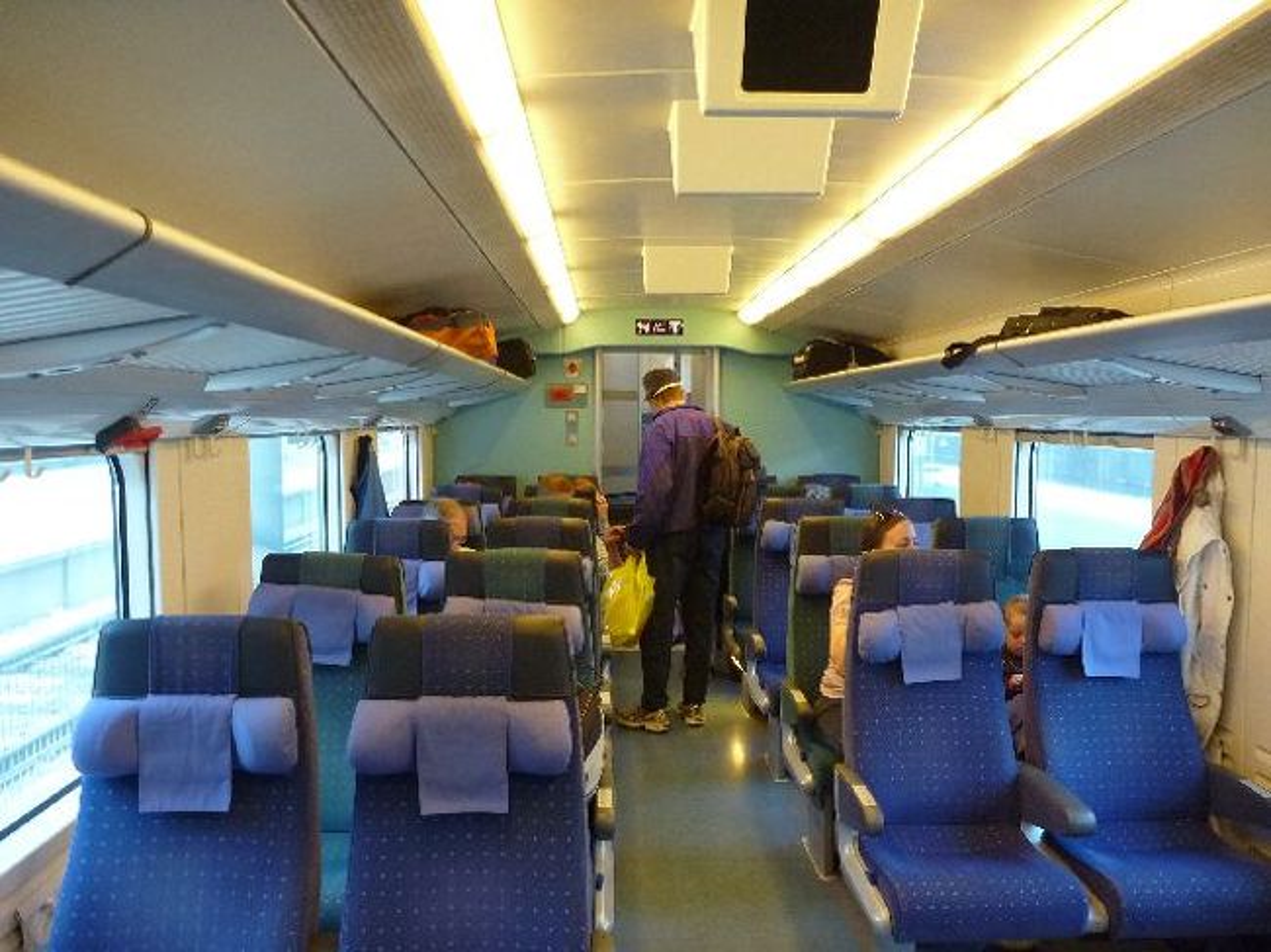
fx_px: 1028
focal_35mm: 28
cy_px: 476
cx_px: 636
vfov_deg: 49.7
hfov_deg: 63.5
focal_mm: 4.9
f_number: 3.3
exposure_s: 1/30
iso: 250
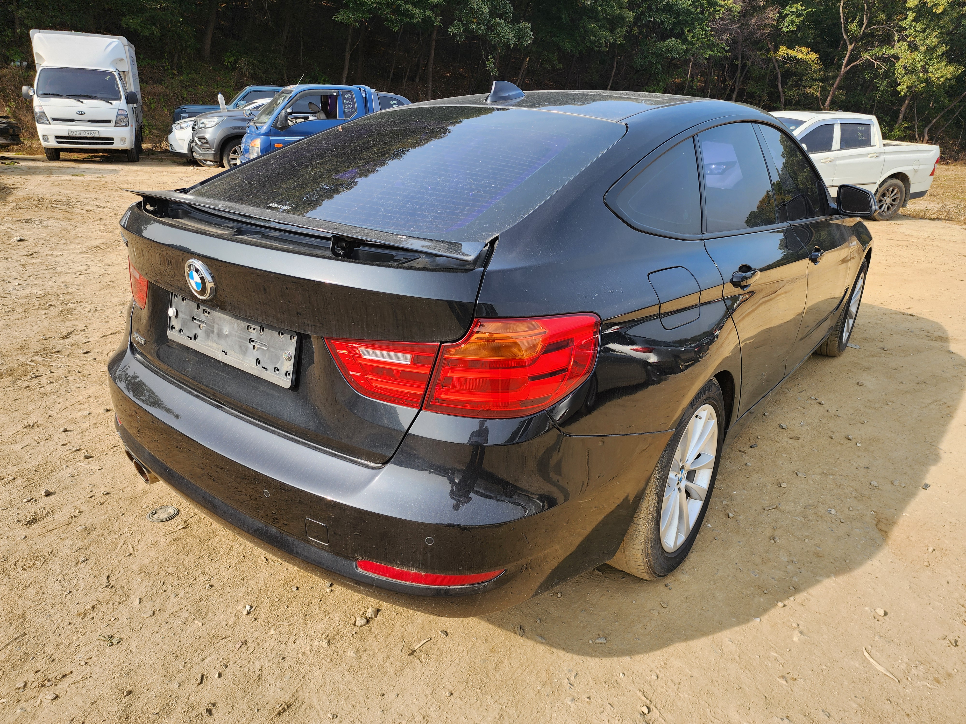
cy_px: 362
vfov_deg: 58.9
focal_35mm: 23
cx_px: 483
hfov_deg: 73.9
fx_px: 642
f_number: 1.8
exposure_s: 1/375
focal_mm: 6.4
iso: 12
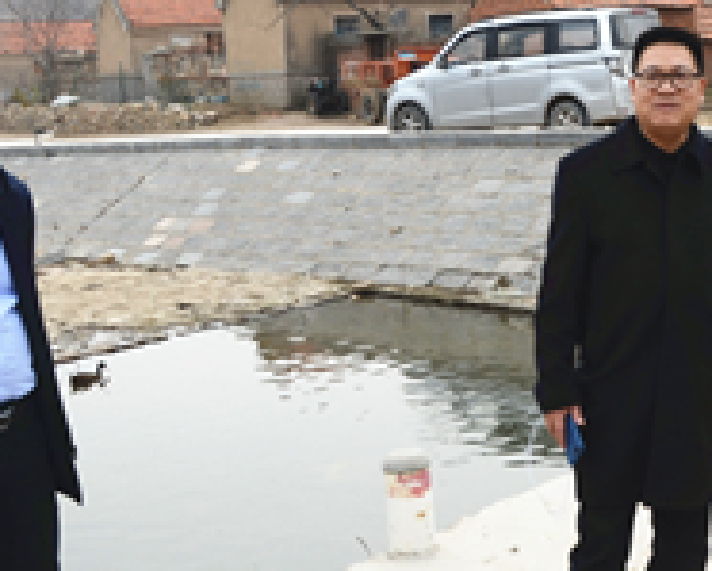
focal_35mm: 68
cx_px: 601
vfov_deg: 22.5
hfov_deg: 27.2
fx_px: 1434
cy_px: 308
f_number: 5
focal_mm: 18
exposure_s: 1/160
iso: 100
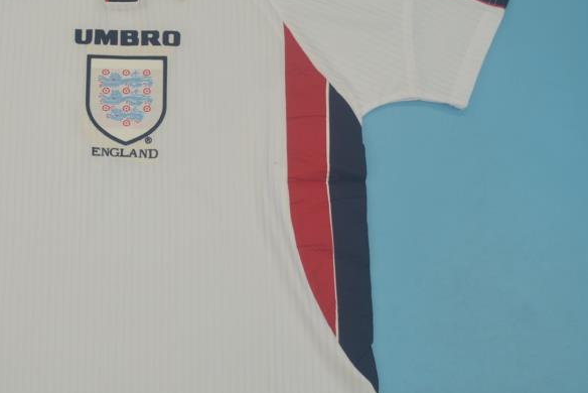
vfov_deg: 22.3
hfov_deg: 32.0
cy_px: 189
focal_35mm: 61
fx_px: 997
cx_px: 123
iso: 200
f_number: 4
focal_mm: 22
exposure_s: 1/200
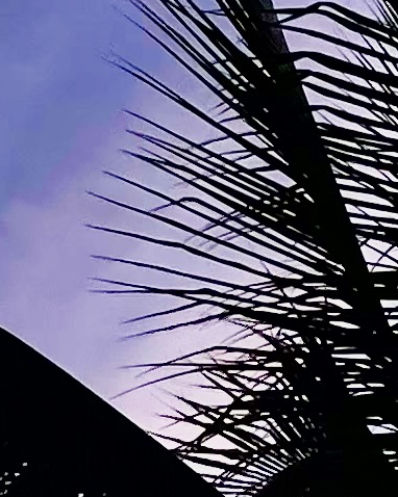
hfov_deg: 7.3
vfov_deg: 8.8
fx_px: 3035
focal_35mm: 206
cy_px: 1053
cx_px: 643
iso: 50
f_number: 1.6
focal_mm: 5.1
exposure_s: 1/121
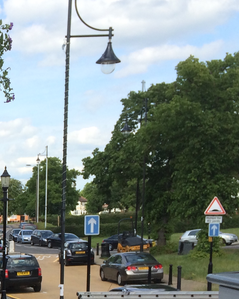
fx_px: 805
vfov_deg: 20.3
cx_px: -183
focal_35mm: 91
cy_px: 309
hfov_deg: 14.9
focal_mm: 4.12
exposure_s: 1/1053
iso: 32
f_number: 2.2
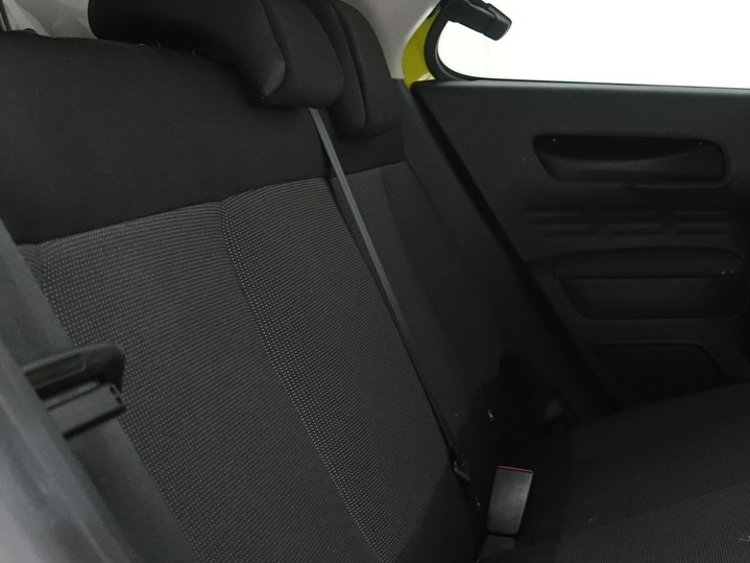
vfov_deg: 28.0
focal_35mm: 52
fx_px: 1126
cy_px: 256
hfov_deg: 32.8
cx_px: 803
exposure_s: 1/25
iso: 1000
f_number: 2.5
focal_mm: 8.8
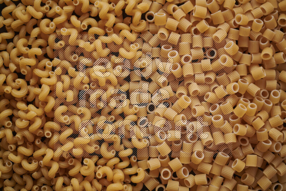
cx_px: 143
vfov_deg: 27.0
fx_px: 397
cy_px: 96
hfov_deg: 39.6
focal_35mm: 50
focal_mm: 50
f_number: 8
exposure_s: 1/100
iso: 160
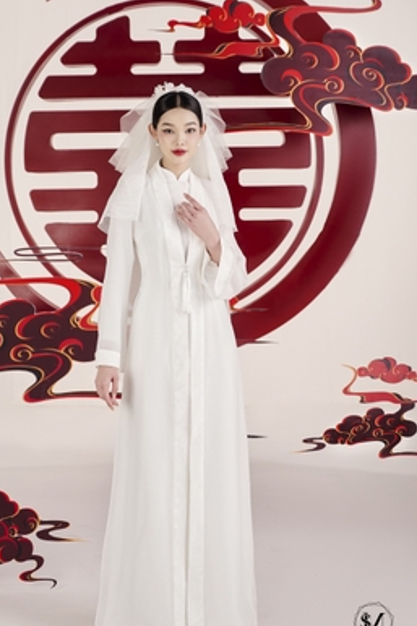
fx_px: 1513
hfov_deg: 15.7
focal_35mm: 87
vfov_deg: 23.4
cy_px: 305
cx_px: 170
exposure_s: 1/160
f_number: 4
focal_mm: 70
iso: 125
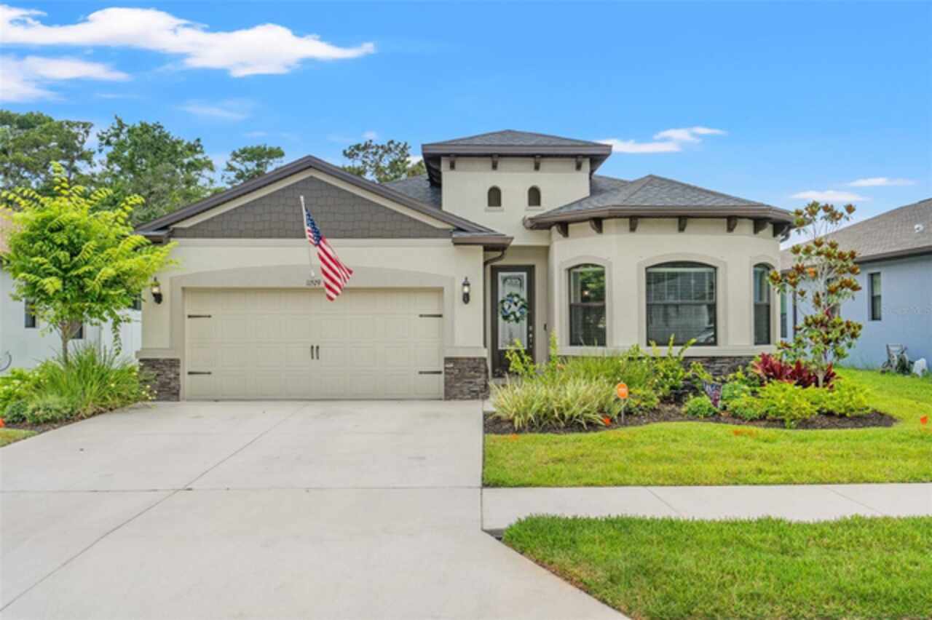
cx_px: 466
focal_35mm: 30
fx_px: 776
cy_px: 310
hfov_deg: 62.0
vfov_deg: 43.6
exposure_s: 1/1600
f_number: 7.1
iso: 400
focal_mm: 20
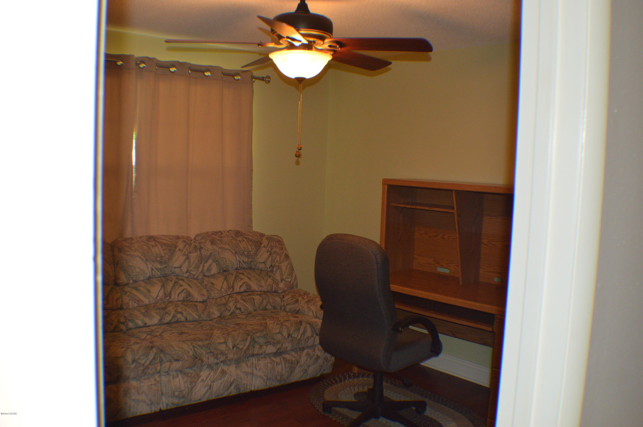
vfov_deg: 34.1
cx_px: 322
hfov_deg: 49.6
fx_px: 696
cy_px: 214
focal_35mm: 39
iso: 800
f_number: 4.2
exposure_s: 1/60
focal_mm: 26
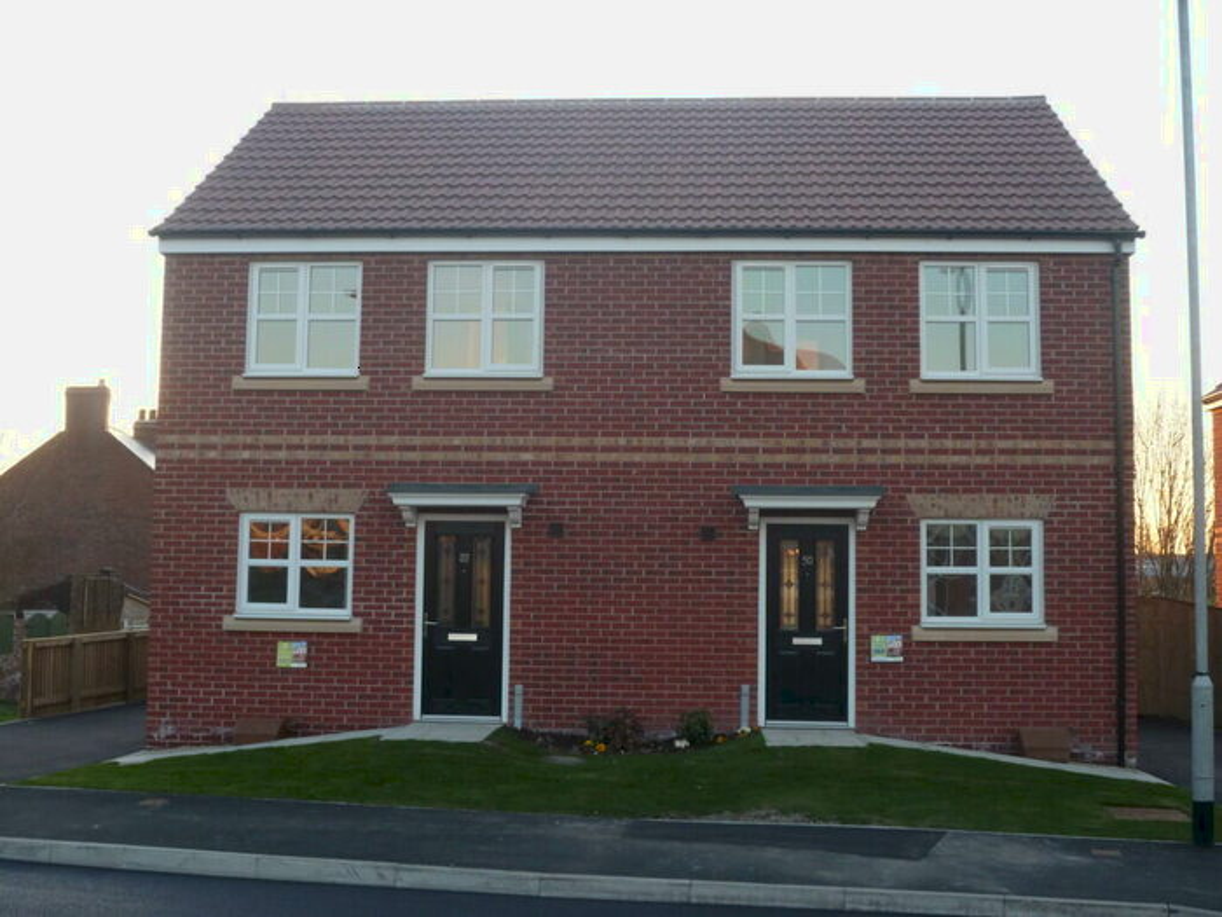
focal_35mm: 41
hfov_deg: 45.8
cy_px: 458
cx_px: 611
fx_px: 1447
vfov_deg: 35.1
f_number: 3.6
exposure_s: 1/40
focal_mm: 7.2
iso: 125
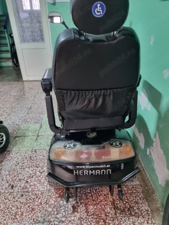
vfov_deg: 67.3
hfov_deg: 53.1
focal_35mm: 26
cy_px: 112
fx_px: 169
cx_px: 84
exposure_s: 1/33
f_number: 1.8
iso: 640
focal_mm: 5.4
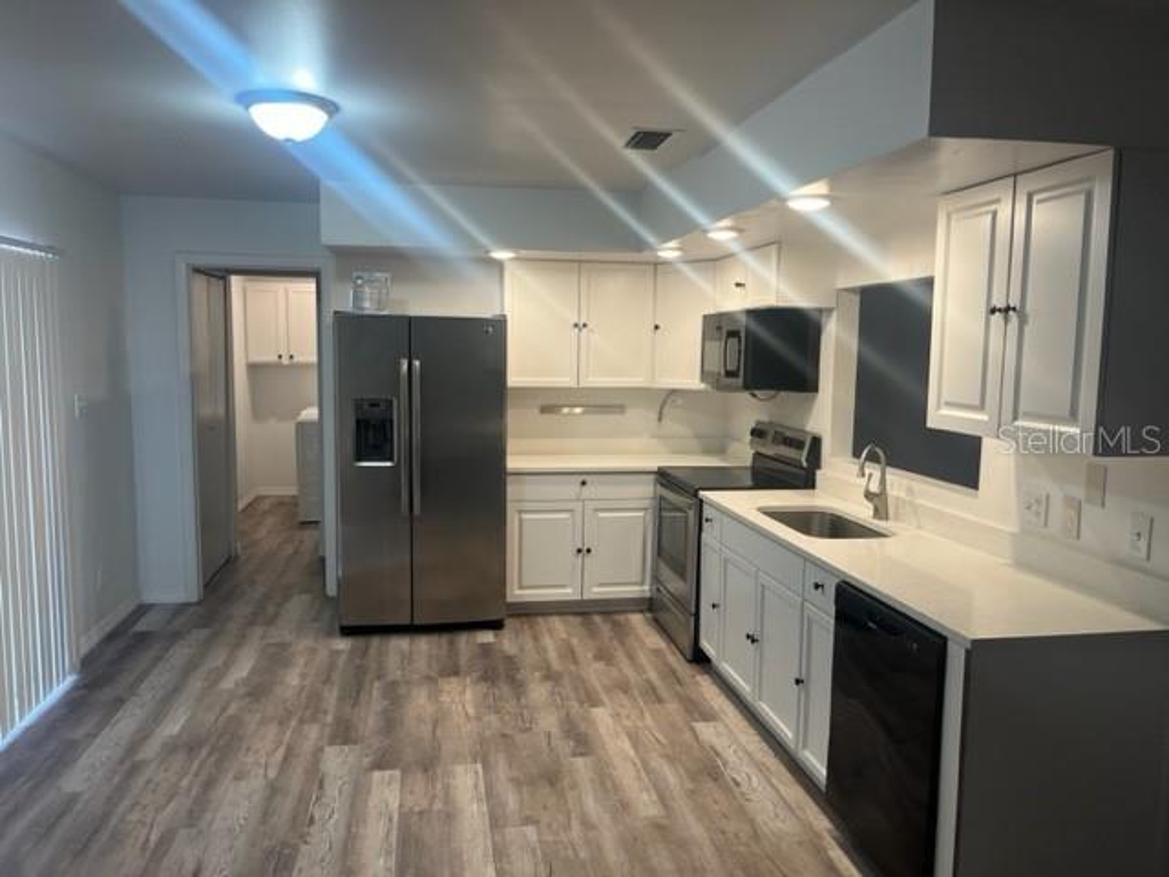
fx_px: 878
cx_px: 584
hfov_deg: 67.3
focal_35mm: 26
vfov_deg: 53.1
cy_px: 438
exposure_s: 1/60
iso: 80
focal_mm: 5.1
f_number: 1.6
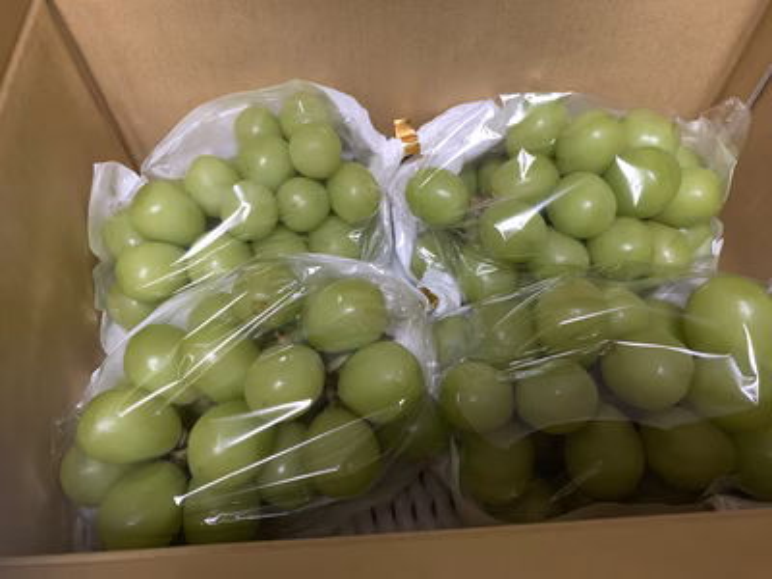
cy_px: 290
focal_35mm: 26
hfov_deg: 67.3
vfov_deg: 53.1
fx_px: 580
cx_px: 386
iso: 800
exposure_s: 1/30
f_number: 1.8
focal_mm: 4.25
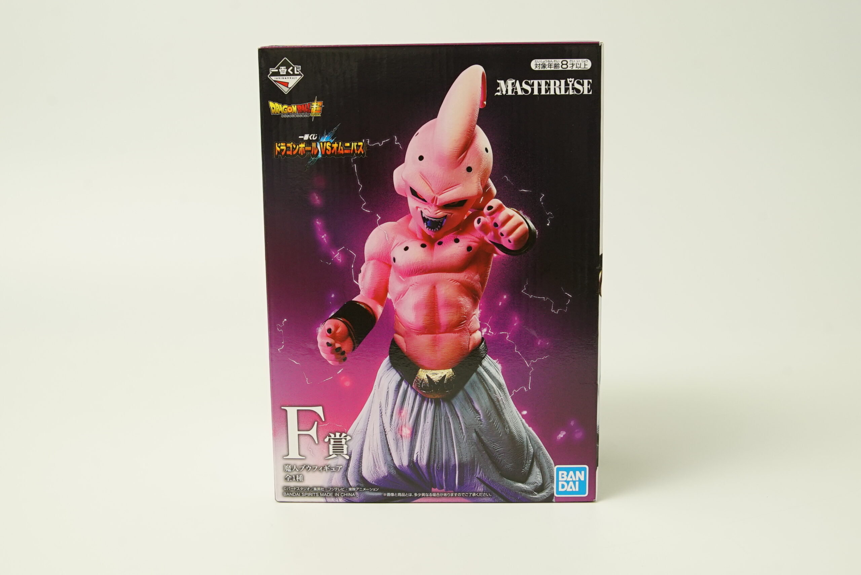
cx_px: 430
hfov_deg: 46.4
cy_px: 288
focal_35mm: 42
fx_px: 1005
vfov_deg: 31.9
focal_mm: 28
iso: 1000
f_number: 10
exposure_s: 1/20
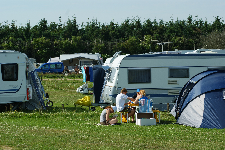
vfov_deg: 10.1
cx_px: 112
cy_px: 75
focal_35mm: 135
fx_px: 843
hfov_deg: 15.2
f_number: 9
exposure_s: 1/250
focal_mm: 90
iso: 100
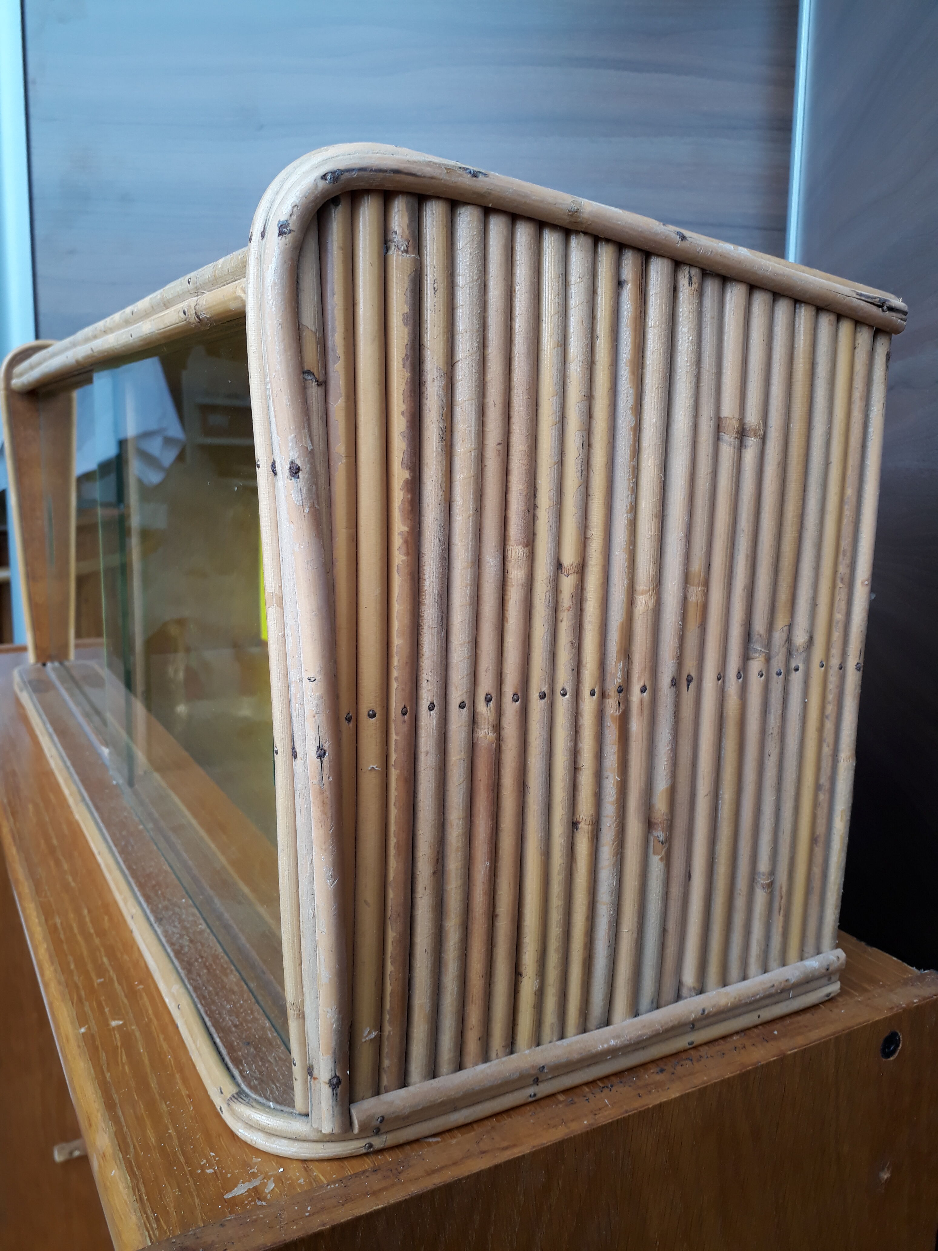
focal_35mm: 27
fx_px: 976
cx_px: 469
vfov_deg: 65.3
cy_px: 626
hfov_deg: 51.4
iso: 40
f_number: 1.9
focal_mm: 3.6
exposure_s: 1/104
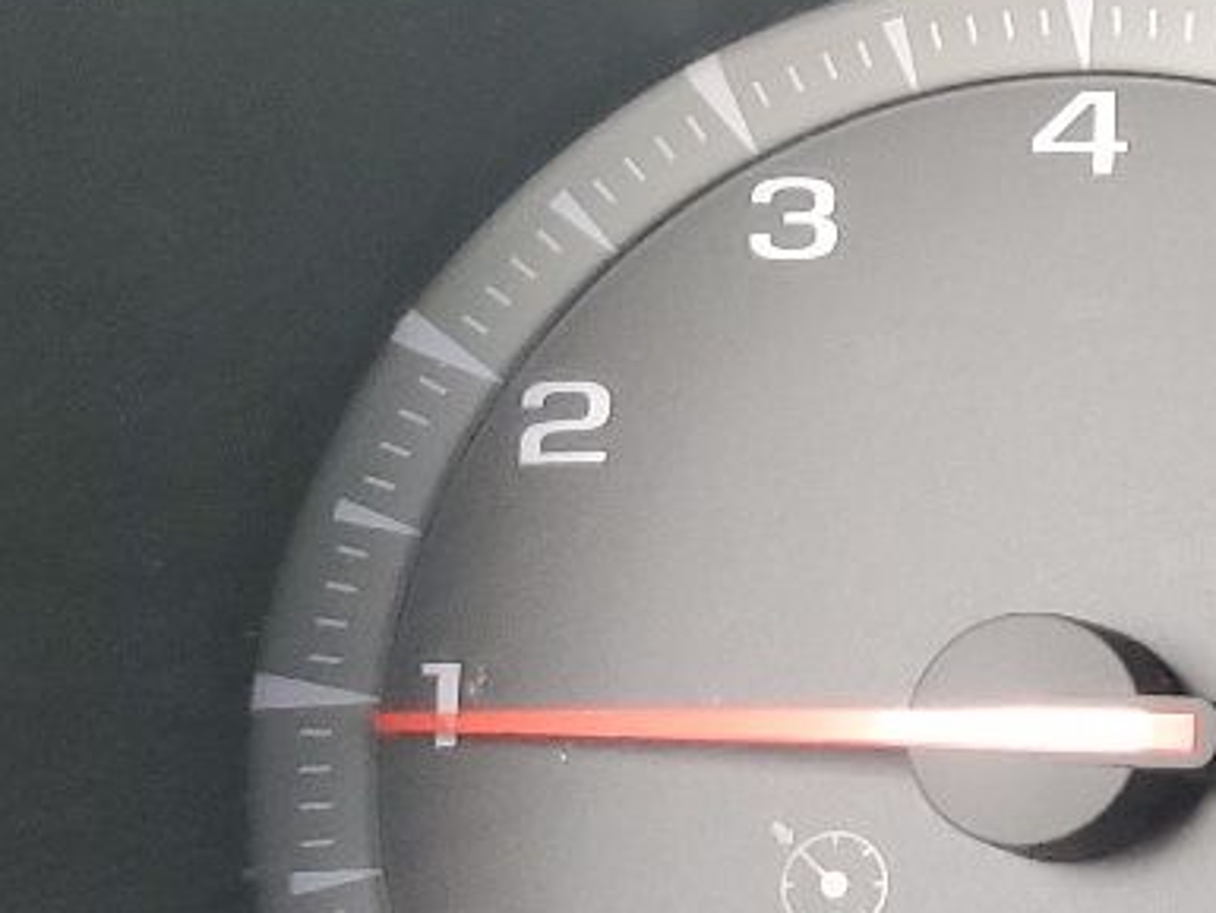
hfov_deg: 14.8
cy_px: 436
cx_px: 2467
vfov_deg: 13.7
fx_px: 3795
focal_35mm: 108
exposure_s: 1/120
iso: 87
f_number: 1.5
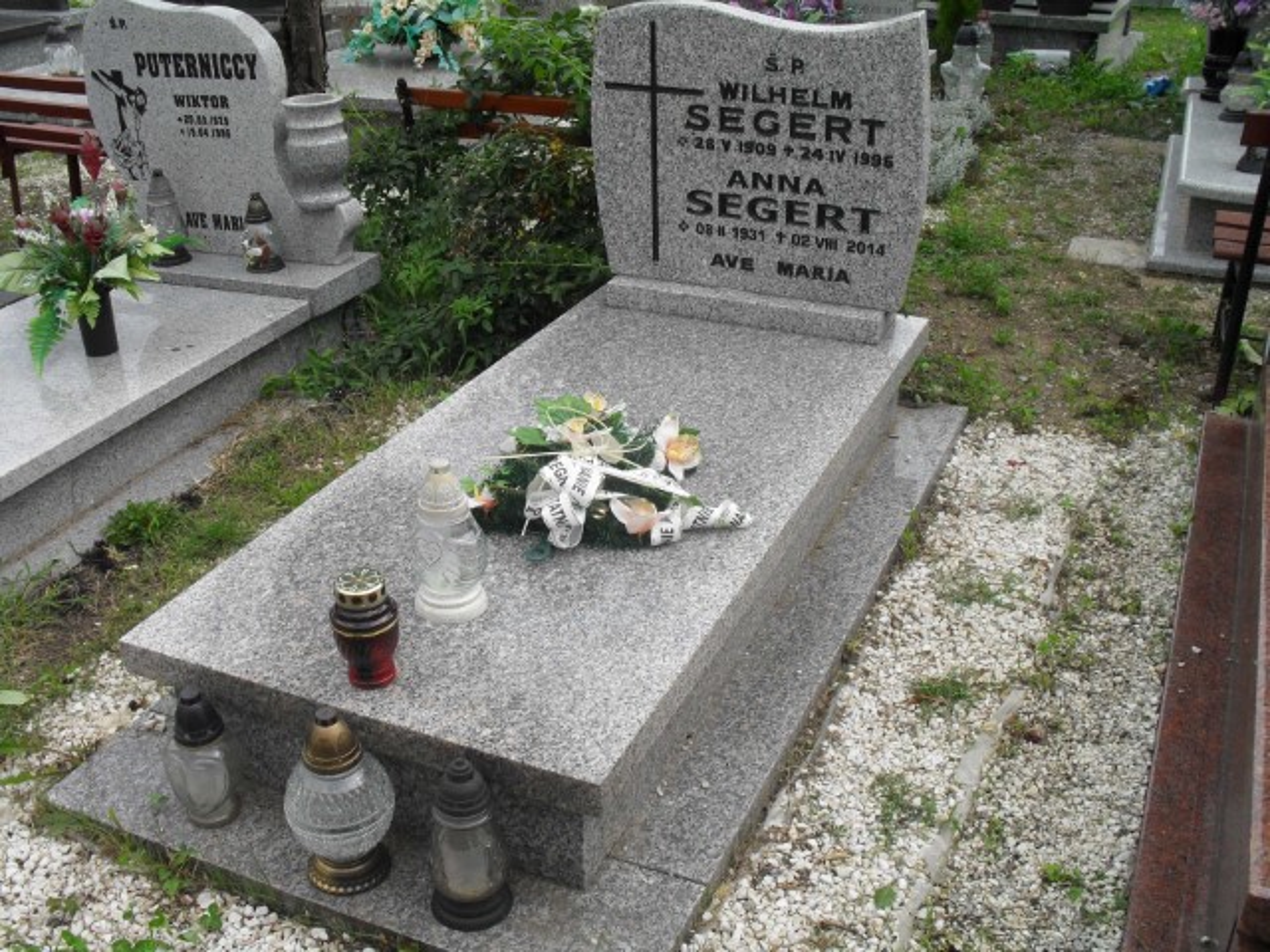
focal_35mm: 35
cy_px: 476
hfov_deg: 52.6
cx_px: 635
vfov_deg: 40.7
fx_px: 1284
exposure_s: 1/125
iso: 100
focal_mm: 6.3
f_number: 8.4
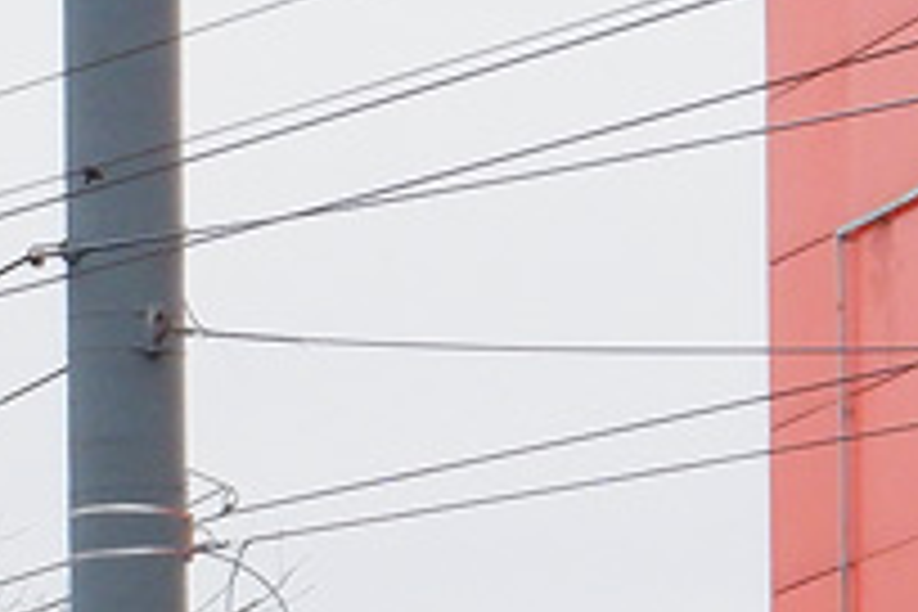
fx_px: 14049
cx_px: -828
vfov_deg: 2.5
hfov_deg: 3.7
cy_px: 1424
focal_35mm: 551
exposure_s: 1/400
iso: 1600
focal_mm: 50
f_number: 5.6
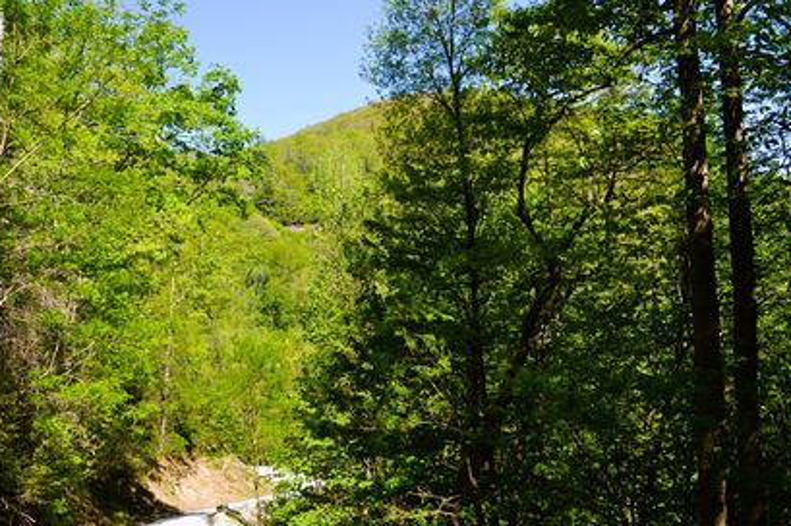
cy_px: 291
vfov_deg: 39.9
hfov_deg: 56.8
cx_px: 311
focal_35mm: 33
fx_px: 724
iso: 100
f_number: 5
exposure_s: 1/200
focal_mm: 18
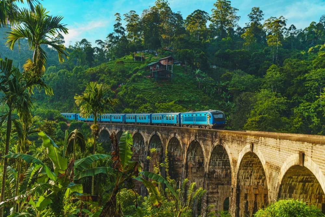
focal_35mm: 35
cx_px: 162
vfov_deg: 37.9
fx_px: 316
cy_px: 108
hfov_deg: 54.4
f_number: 4
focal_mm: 35
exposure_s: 1/320
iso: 100
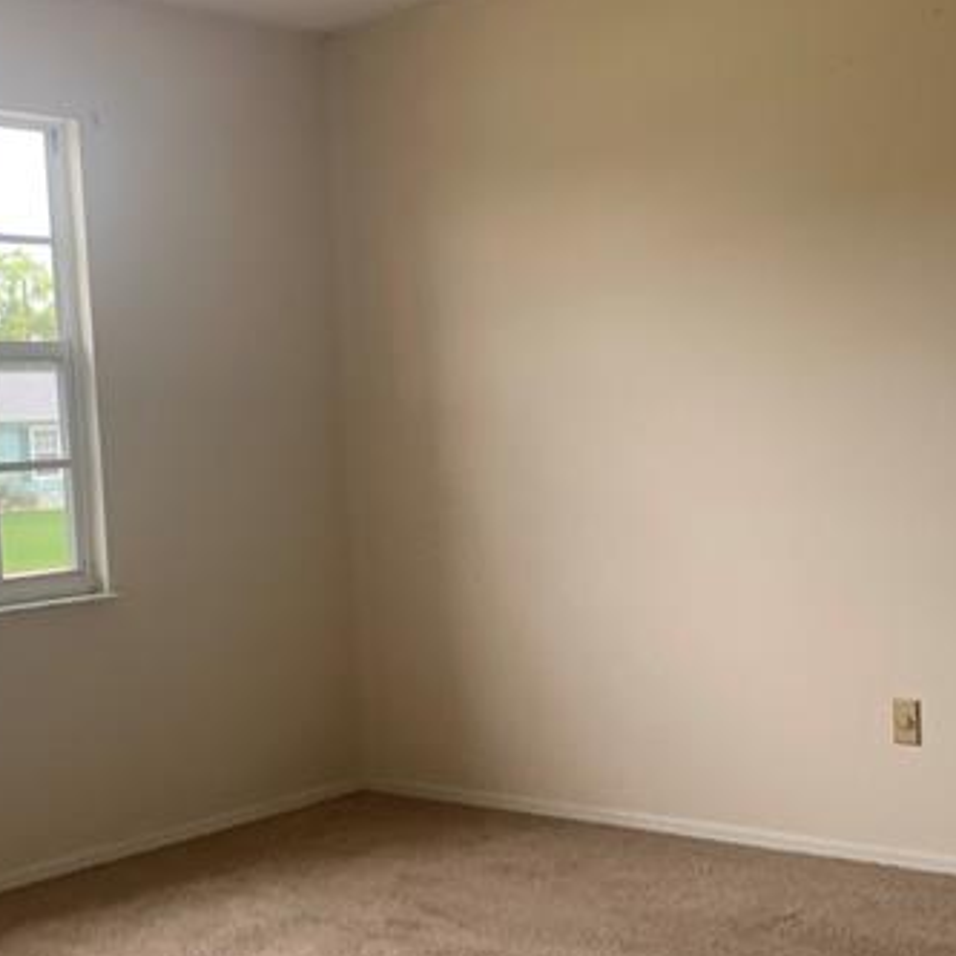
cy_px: 537
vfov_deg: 32.2
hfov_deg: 32.1
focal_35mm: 53
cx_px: 370
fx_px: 1656
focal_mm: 4.25
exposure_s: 1/121
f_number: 1.8
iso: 50
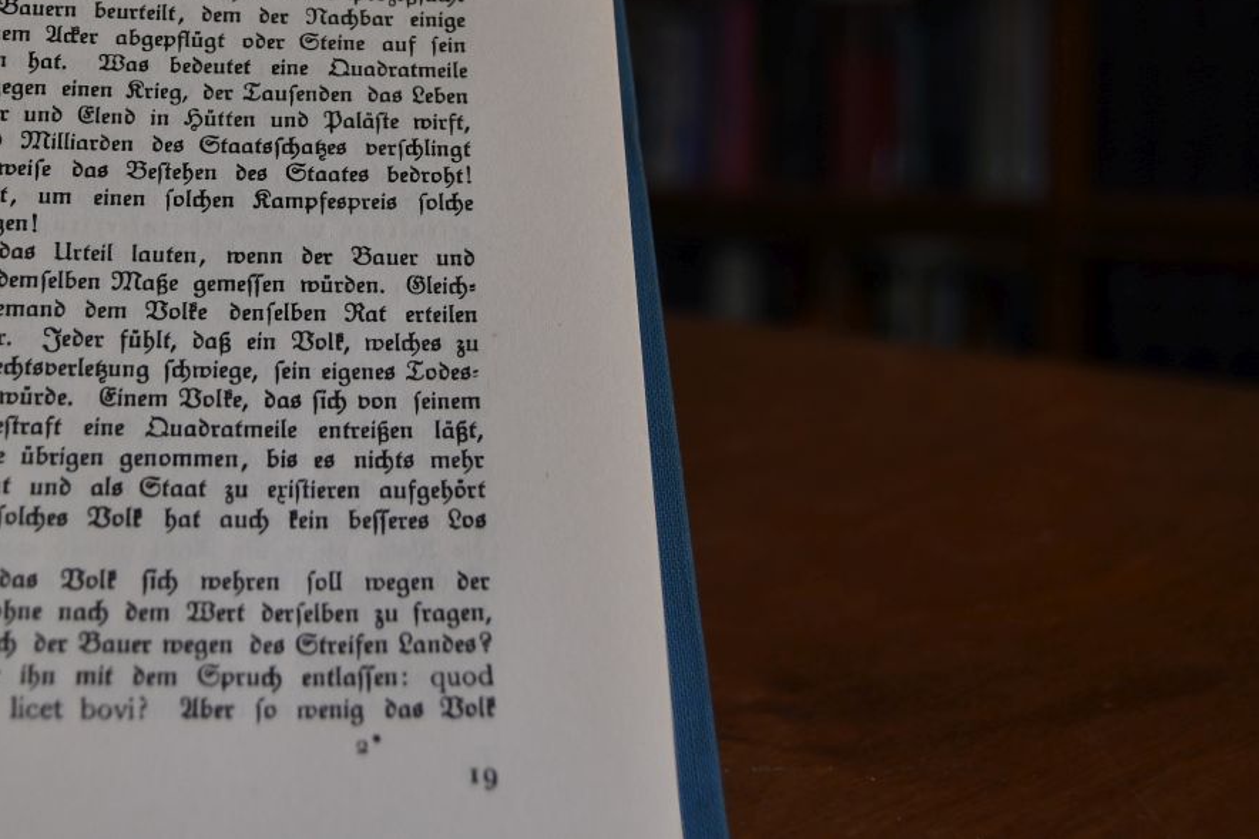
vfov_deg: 23.4
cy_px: 176
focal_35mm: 57
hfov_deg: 34.3
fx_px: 1993
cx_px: 309
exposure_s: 1/250
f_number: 4.5
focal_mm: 24
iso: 400
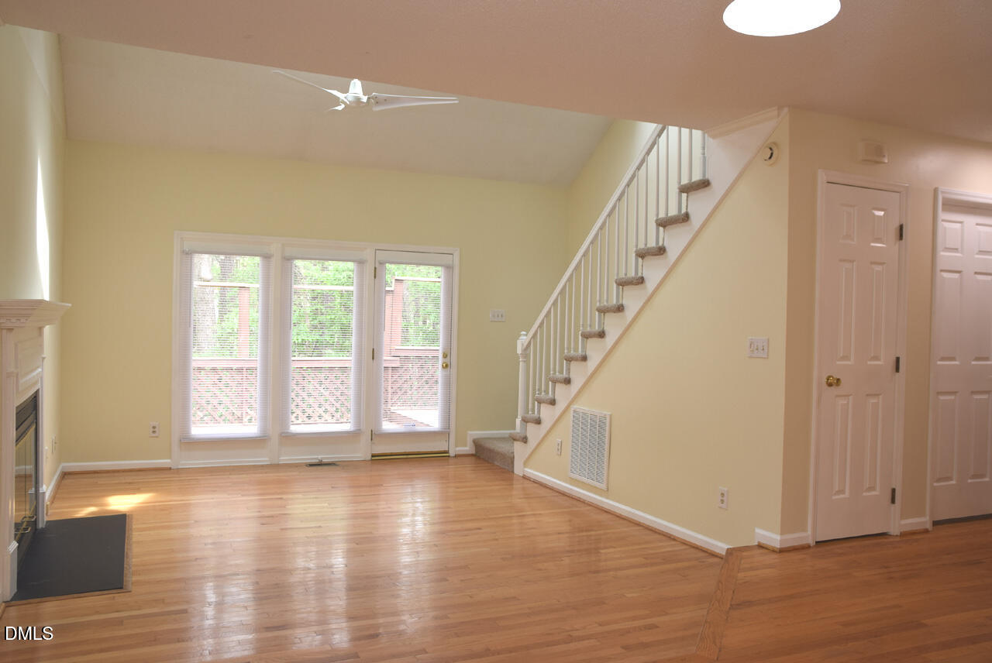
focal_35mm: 30
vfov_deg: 43.7
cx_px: 496
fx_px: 827
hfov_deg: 61.9
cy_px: 332
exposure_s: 1/80
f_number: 4.5
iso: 400
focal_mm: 20
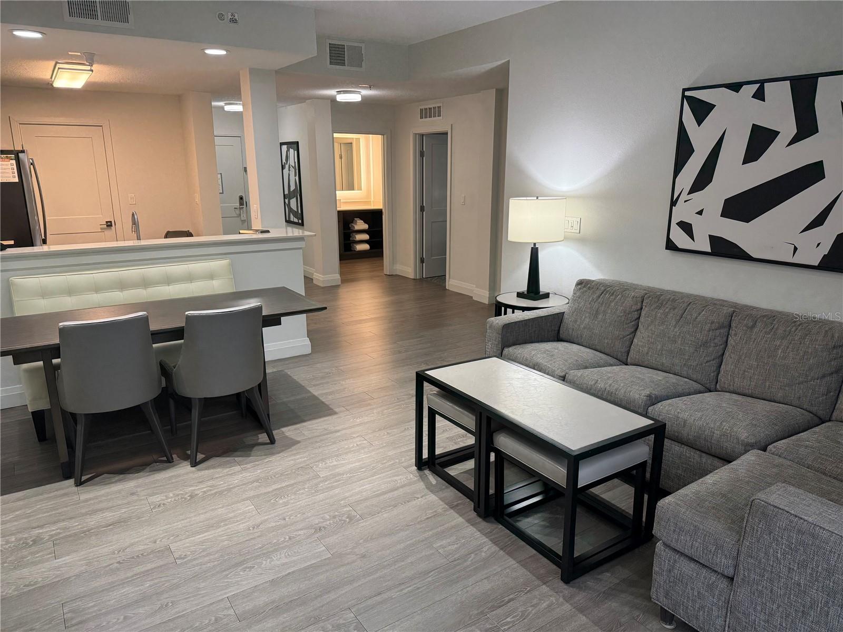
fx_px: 584
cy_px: 316
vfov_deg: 56.8
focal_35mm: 24
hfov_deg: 71.6
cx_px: 422
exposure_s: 1/120
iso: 320
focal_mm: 6.76
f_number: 1.78
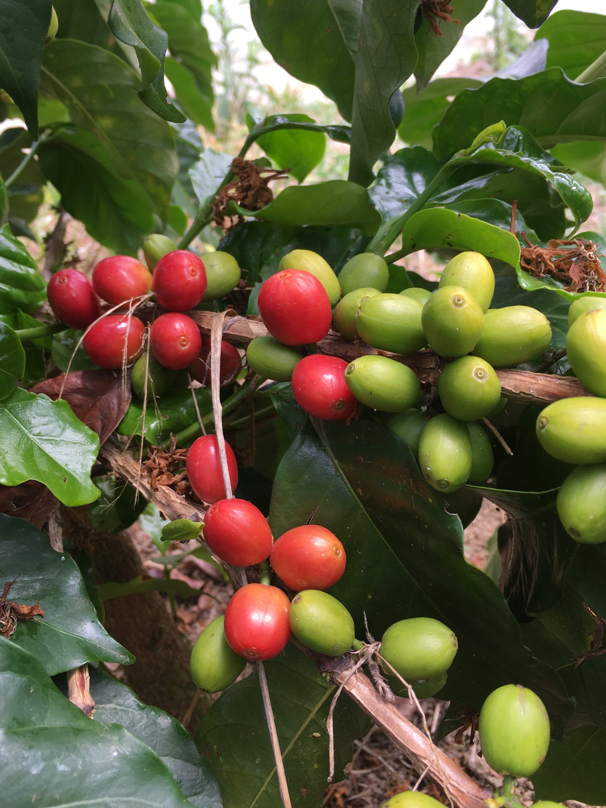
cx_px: 307
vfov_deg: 56.8
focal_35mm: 32
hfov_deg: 44.2
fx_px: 747
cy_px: 374
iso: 25
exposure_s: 1/247
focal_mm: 4.15
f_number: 2.2
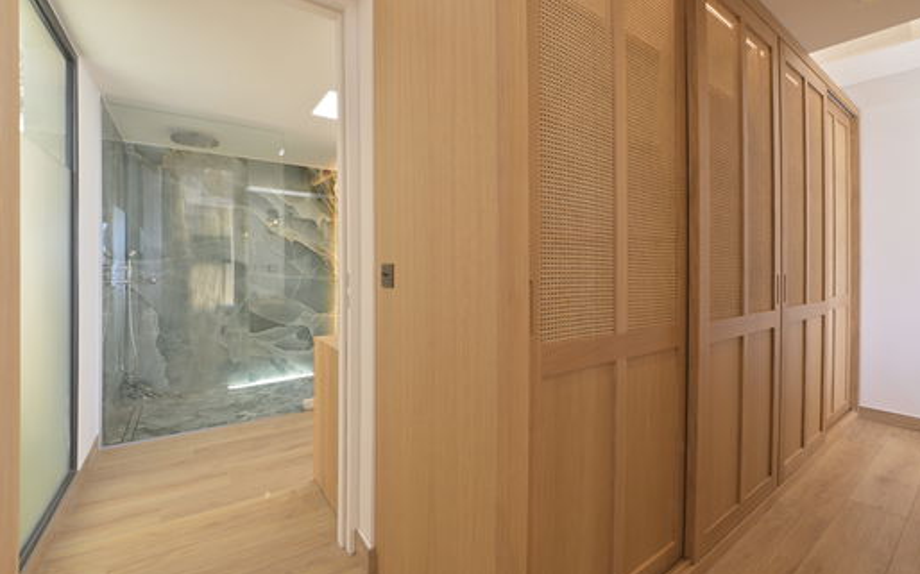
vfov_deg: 74.8
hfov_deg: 101.5
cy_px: 291
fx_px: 376
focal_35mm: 15
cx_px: 453
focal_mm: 14
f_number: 14
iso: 320
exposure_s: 1/8
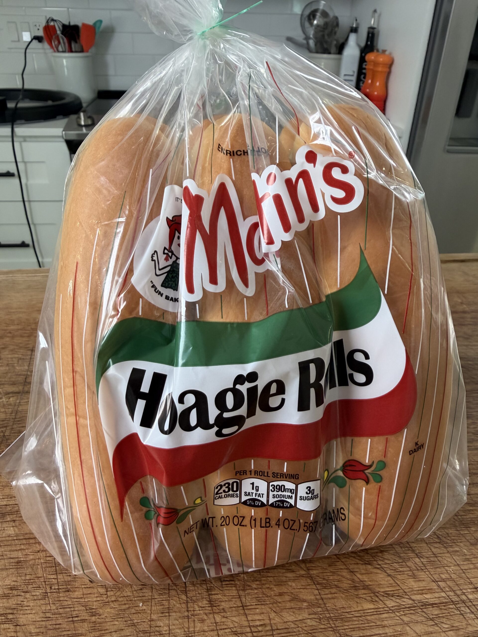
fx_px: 442
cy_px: 318
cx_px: 239
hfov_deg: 56.8
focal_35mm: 24
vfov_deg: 71.6
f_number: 2.2
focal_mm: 2.22
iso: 160
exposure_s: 1/120
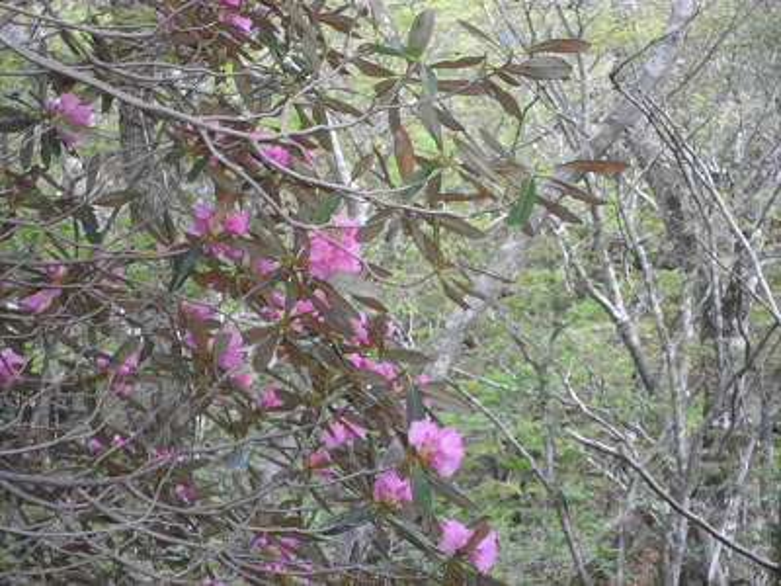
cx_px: 390
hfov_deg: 18.2
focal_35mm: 108
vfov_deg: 13.7
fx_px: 2437
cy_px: 293
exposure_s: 1/125
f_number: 5.9
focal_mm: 19.6
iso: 800
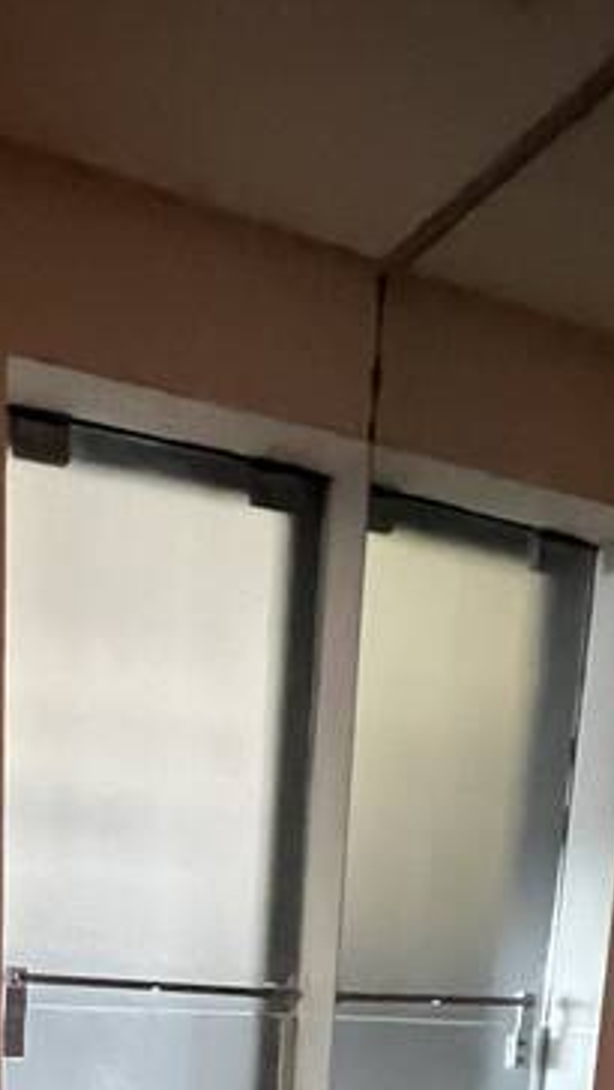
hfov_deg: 27.6
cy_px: 1368
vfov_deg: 35.5
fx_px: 1215
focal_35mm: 42
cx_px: 87
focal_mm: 1.57
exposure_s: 1/40
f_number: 1.8
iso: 1000
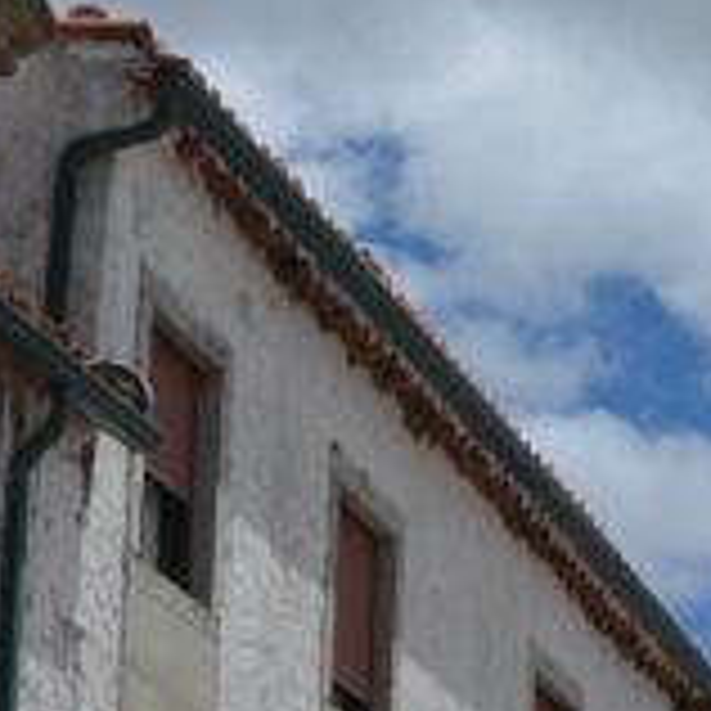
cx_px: 662
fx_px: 3439
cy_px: 788
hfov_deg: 11.7
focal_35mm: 148
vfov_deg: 11.6
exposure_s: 1/400
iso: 100
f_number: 10
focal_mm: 18
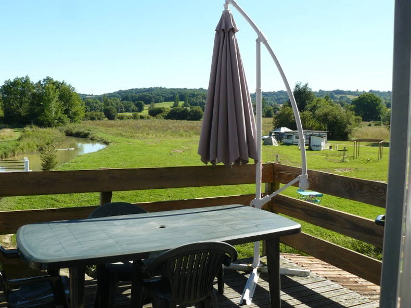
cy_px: 154
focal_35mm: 36
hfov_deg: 51.4
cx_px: 206
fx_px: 427
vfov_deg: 39.6
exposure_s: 1/250
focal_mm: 6
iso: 100
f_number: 5.6
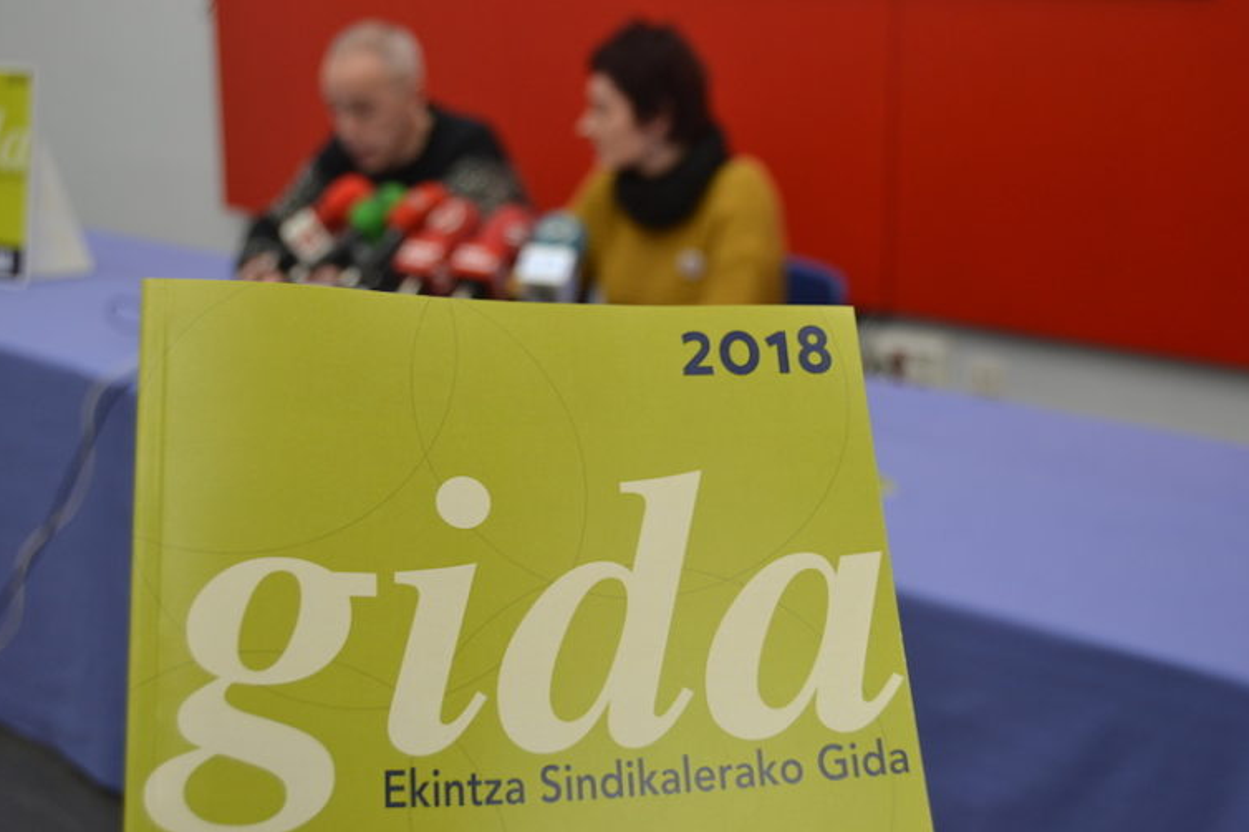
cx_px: 628
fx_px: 1856
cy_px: 423
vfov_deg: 25.3
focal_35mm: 54
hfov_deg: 37.2
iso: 560
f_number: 4.5
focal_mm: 35
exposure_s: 1/60
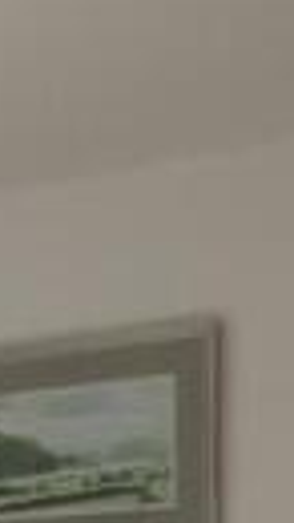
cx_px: -272
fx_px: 1360
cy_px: 734
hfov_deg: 11.3
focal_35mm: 98
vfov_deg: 19.6
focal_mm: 3.6
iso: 80
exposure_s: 1/100
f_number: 2.8
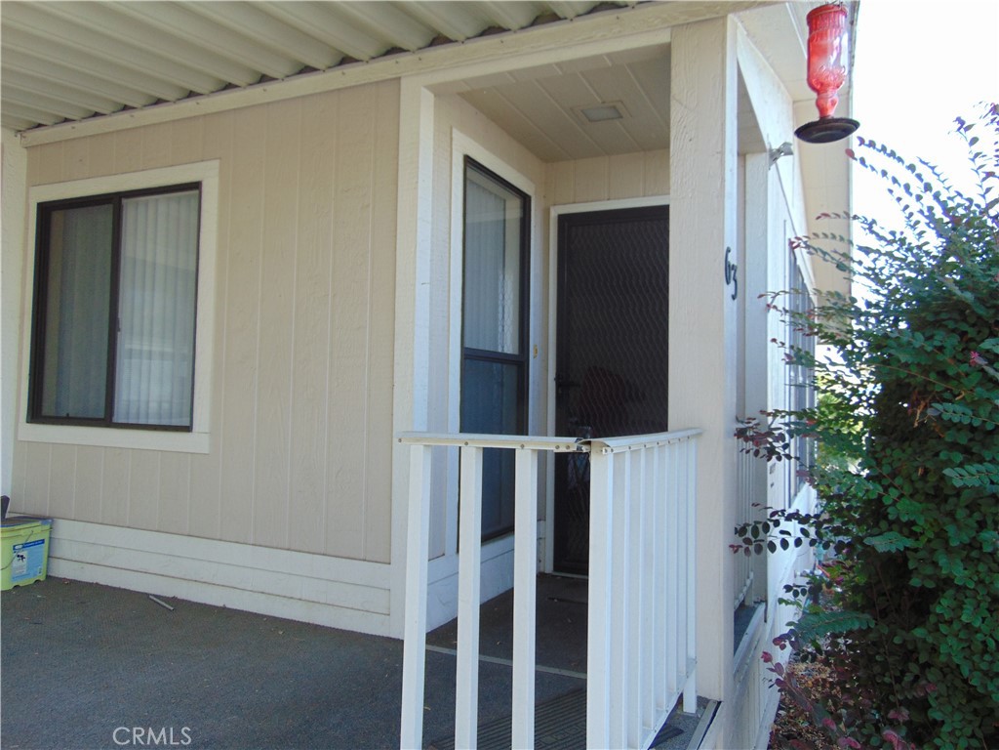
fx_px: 721
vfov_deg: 54.9
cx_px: 500
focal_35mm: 25
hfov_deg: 69.4
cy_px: 375
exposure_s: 1/125
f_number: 3
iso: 80
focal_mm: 4.5
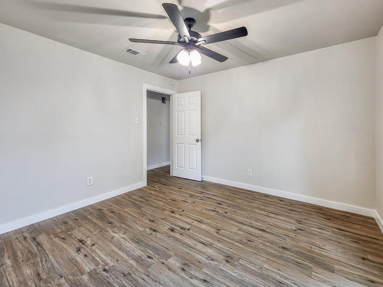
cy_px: 134
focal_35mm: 14
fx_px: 155
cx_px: 205
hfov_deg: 101.9
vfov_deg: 85.5
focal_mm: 2.2
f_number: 2.2
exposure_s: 1/60
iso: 200
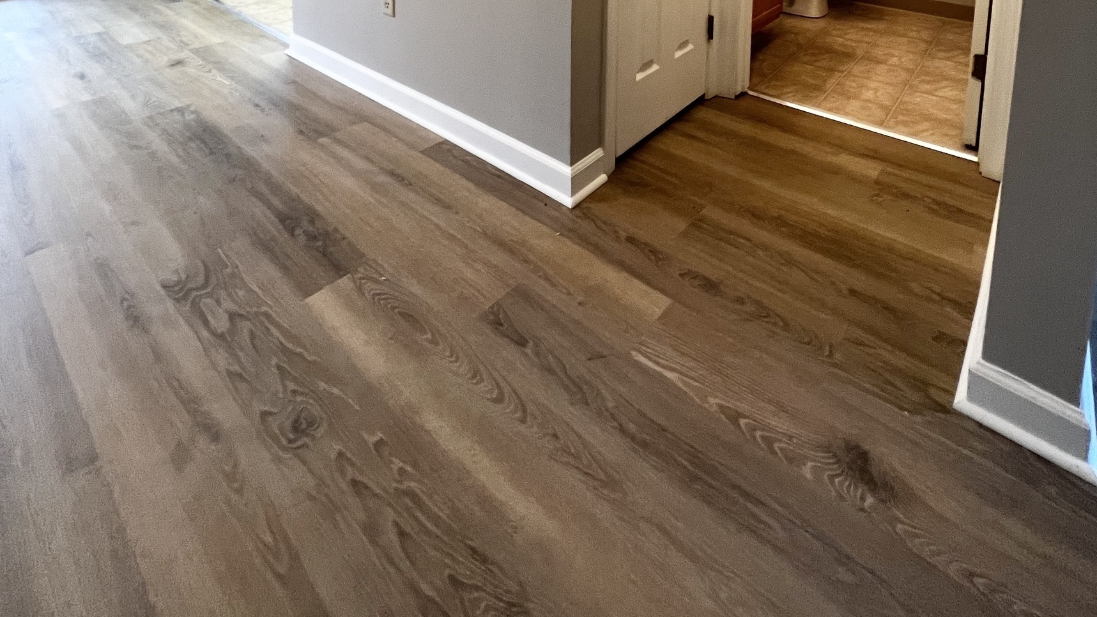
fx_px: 553
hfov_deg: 89.6
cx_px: 549
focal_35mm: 19
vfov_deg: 42.4
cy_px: -96
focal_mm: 1.57
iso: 250
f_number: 1.8
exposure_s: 1/60
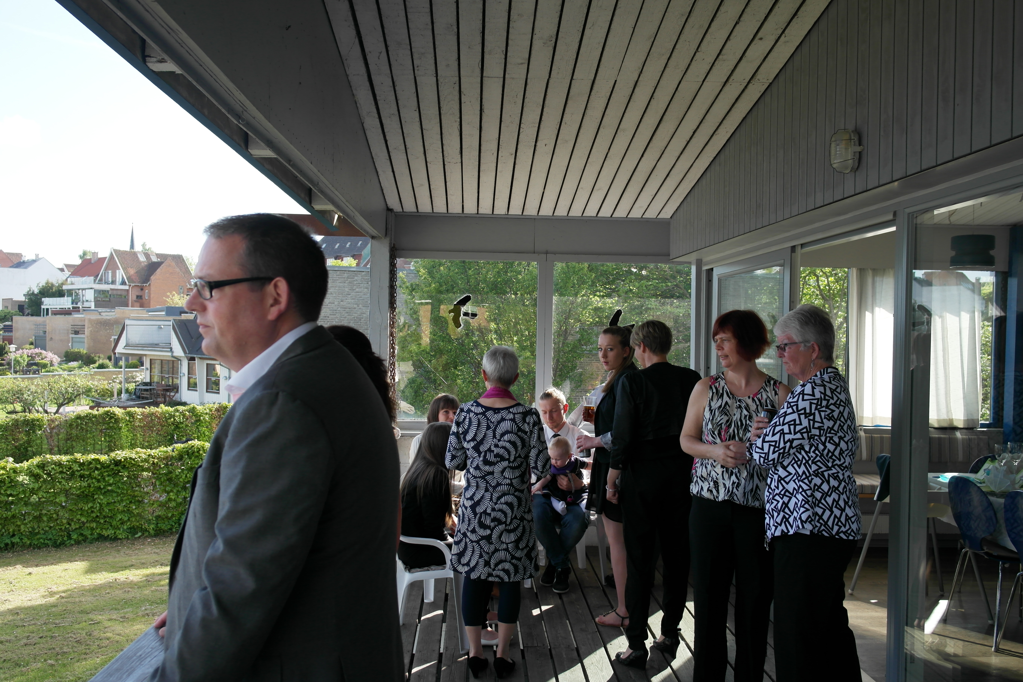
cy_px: 341
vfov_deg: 43.6
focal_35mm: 30
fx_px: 852
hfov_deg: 61.9
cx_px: 512
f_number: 4.5
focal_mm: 20
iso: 200
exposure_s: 1/250
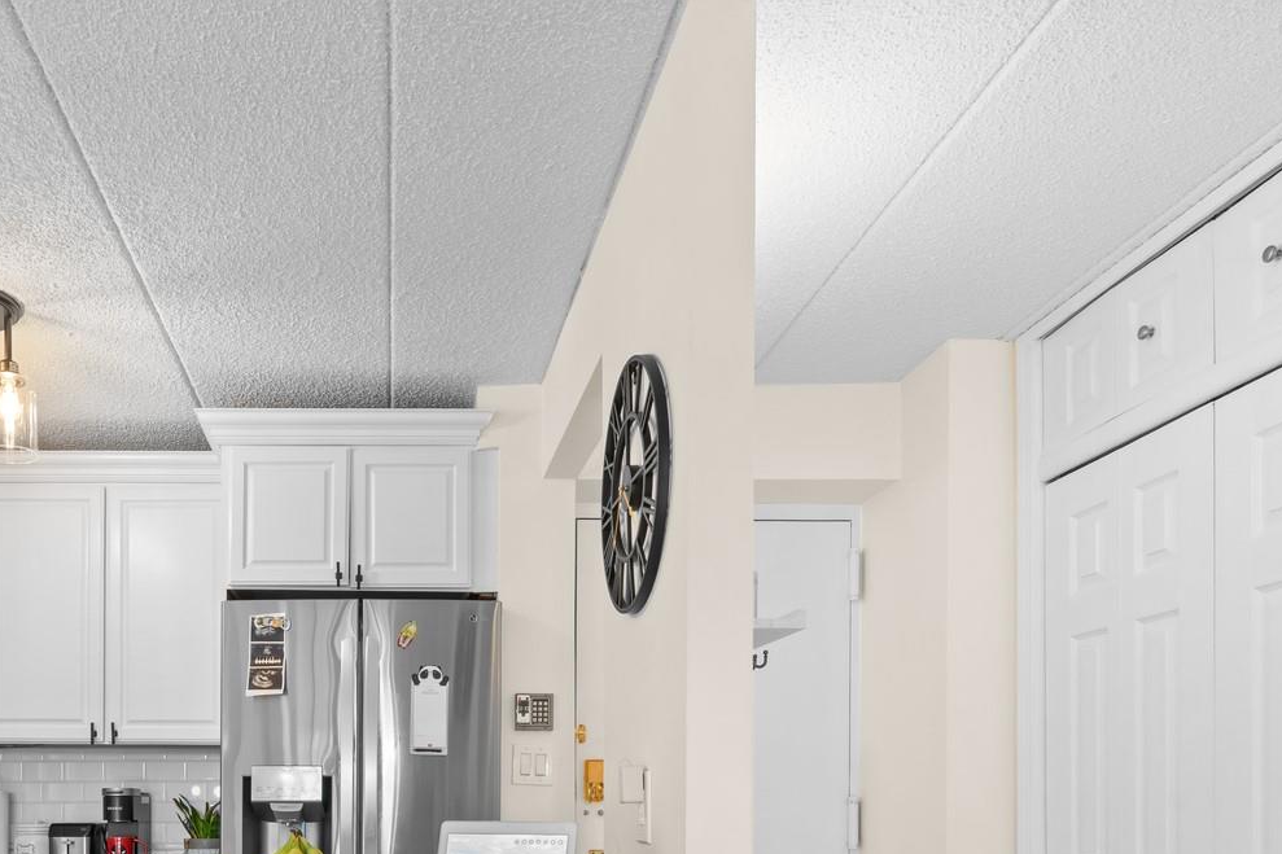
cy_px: 800
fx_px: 1032
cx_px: 376
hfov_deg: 61.3
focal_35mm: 29
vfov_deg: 40.8
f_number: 10
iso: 250
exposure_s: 1/2
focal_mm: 14
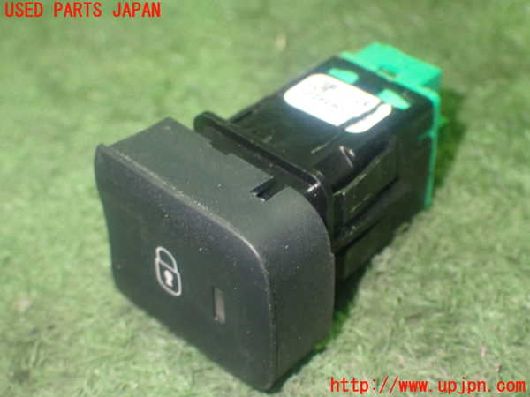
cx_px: 265
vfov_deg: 23.7
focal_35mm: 62
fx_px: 949
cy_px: 198
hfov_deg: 31.2
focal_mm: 11.09
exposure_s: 1/20
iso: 800
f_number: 3.6
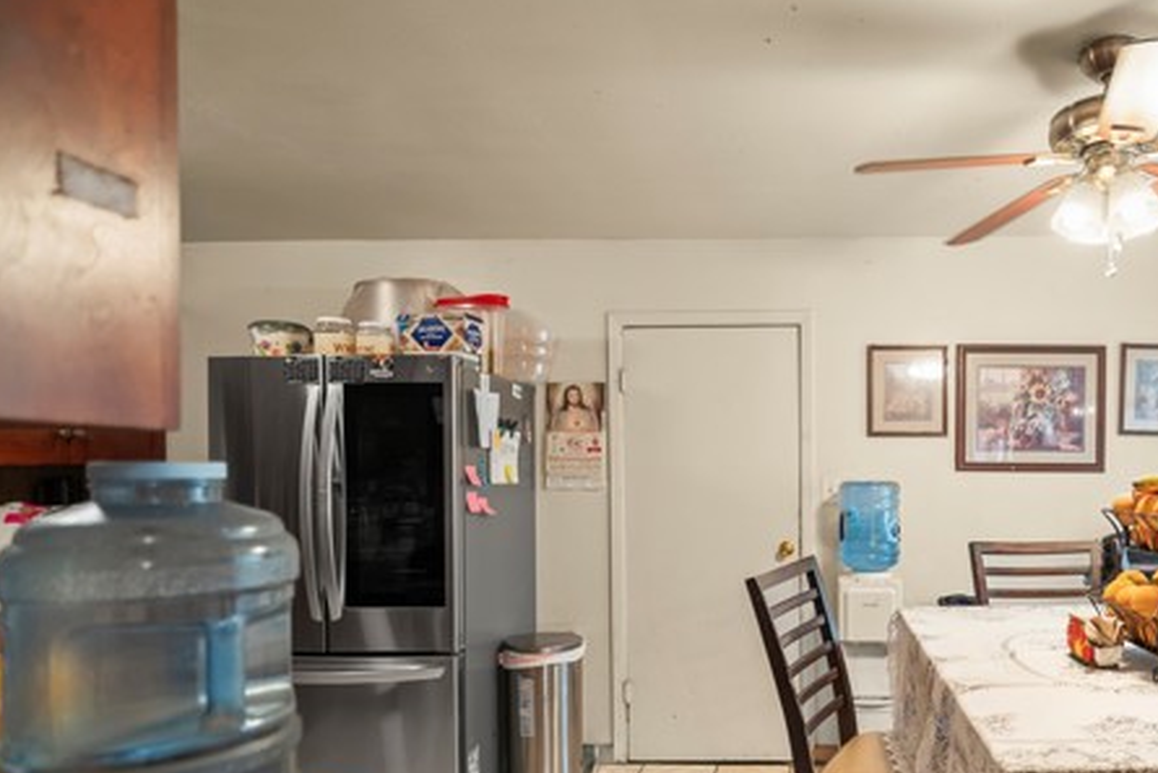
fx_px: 740
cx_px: 801
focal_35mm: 23
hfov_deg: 73.0
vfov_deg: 54.6
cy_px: 480
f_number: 1.8
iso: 800
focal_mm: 16
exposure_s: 1/60
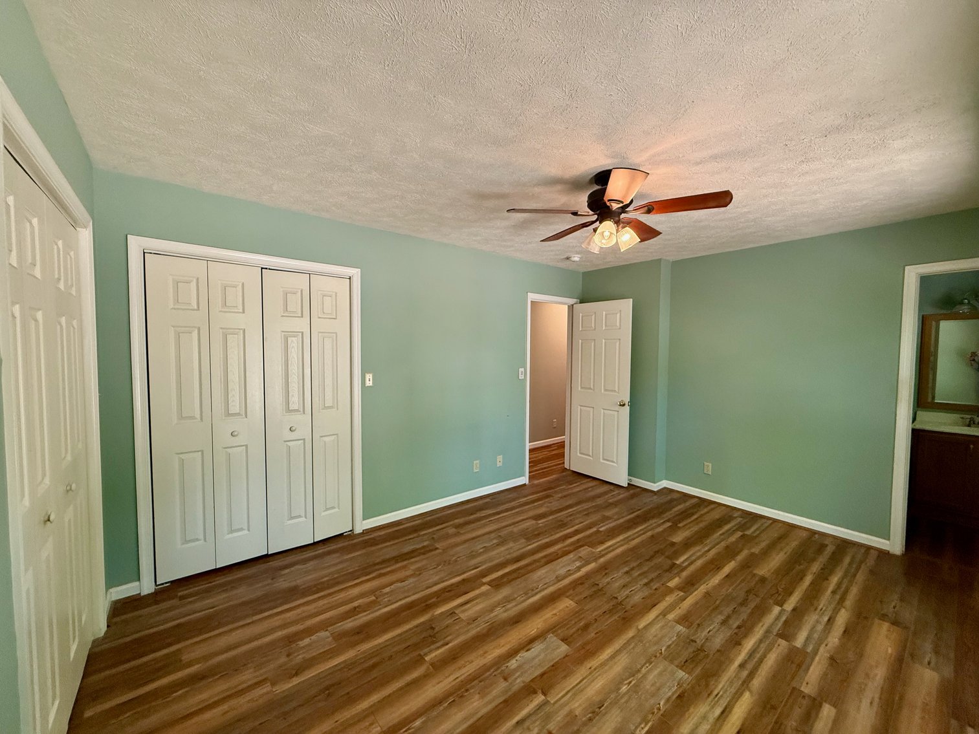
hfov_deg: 102.1
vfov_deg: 85.7
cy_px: 367
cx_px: 490
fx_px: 396
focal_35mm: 14
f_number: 2.2
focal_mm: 2.22
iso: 400
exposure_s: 1/120
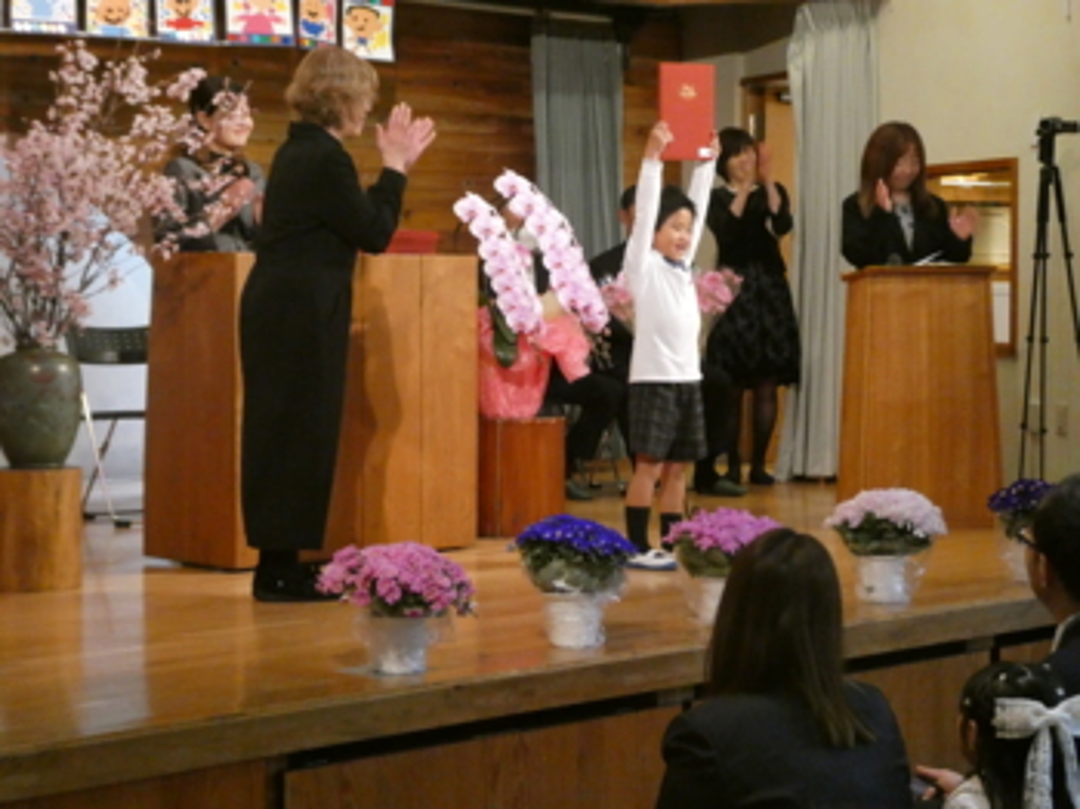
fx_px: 2307
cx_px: 540
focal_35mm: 74
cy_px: 404
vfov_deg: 19.9
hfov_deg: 26.3
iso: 1250
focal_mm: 13.2
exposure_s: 1/80
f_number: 4.6
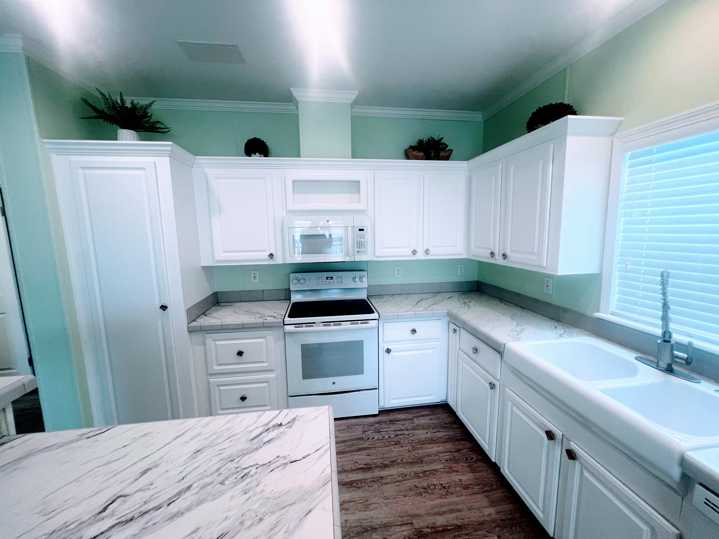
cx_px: 360
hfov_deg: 106.2
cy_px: 270
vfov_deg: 89.9
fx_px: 270
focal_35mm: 13
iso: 100
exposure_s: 1/120
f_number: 1.8
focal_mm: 1.57
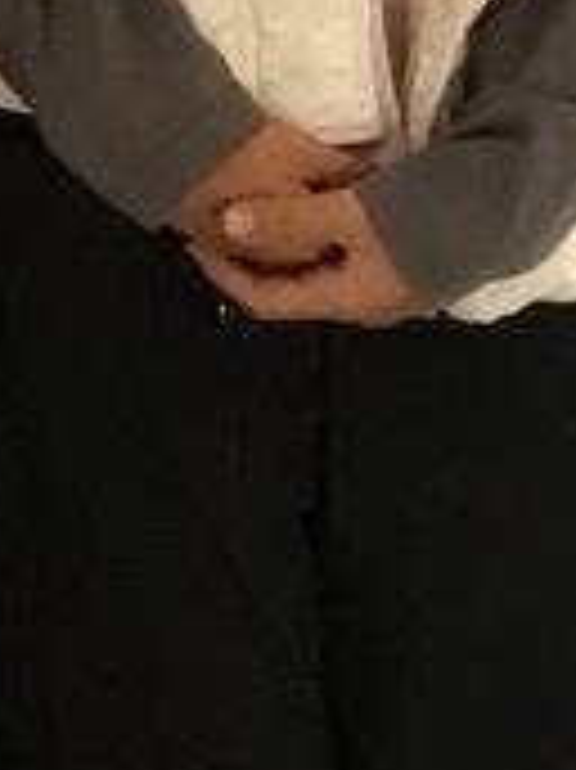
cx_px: -612
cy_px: -383
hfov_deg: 7.6
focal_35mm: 186
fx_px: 4132
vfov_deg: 10.3
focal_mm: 3.3
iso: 250
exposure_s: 1/30
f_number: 2.4
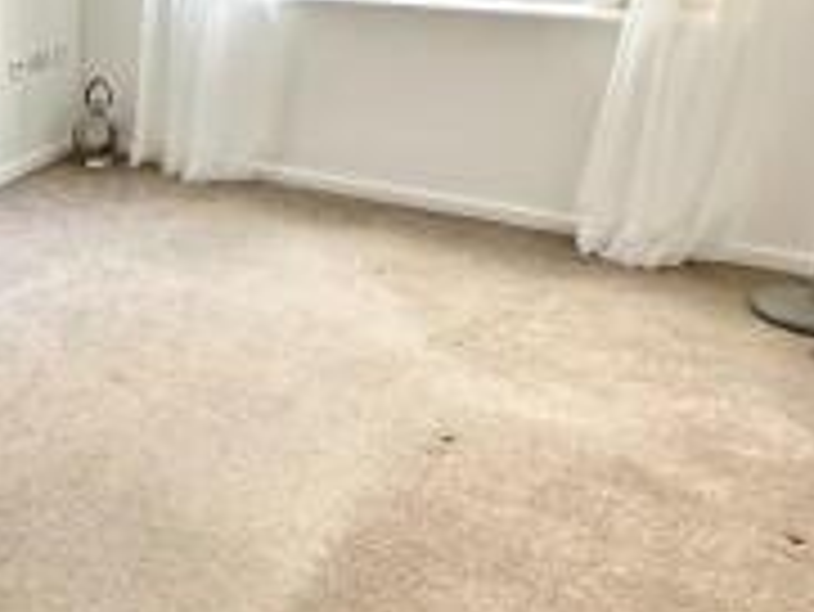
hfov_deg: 36.3
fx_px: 1059
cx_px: -61
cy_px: 286
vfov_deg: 32.2
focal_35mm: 45
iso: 250
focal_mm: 2.22
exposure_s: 1/51
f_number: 2.2
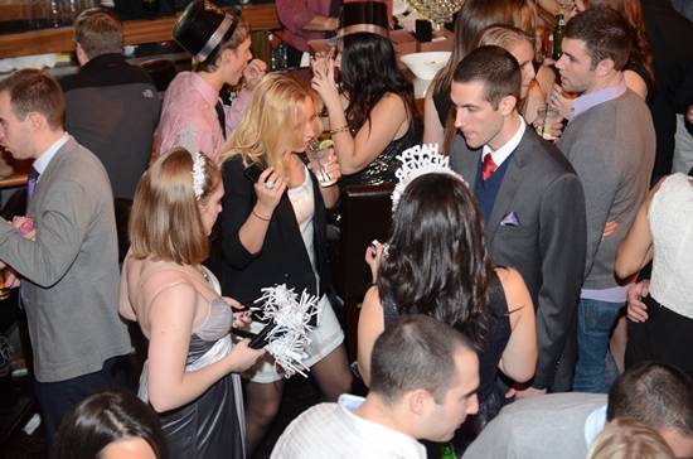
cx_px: 346
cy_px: 230
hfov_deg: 29.3
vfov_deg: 19.6
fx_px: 1325
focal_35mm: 69
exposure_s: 1/30
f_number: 2.8
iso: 1250
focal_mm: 46
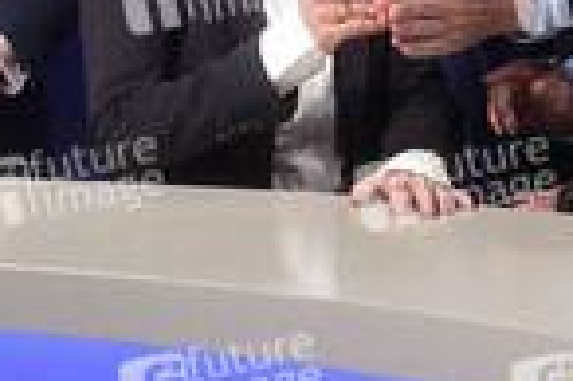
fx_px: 2210
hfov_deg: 14.7
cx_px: 116
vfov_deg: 9.7
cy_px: -110
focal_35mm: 139
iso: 640
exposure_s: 1/250
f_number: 2.2
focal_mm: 30
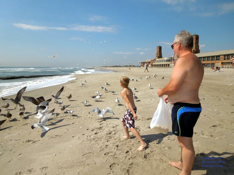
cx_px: 117
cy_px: 88
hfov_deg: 69.4
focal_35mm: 25
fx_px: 169
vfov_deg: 54.9
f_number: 6.6
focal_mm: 4.5
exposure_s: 1/800
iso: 100
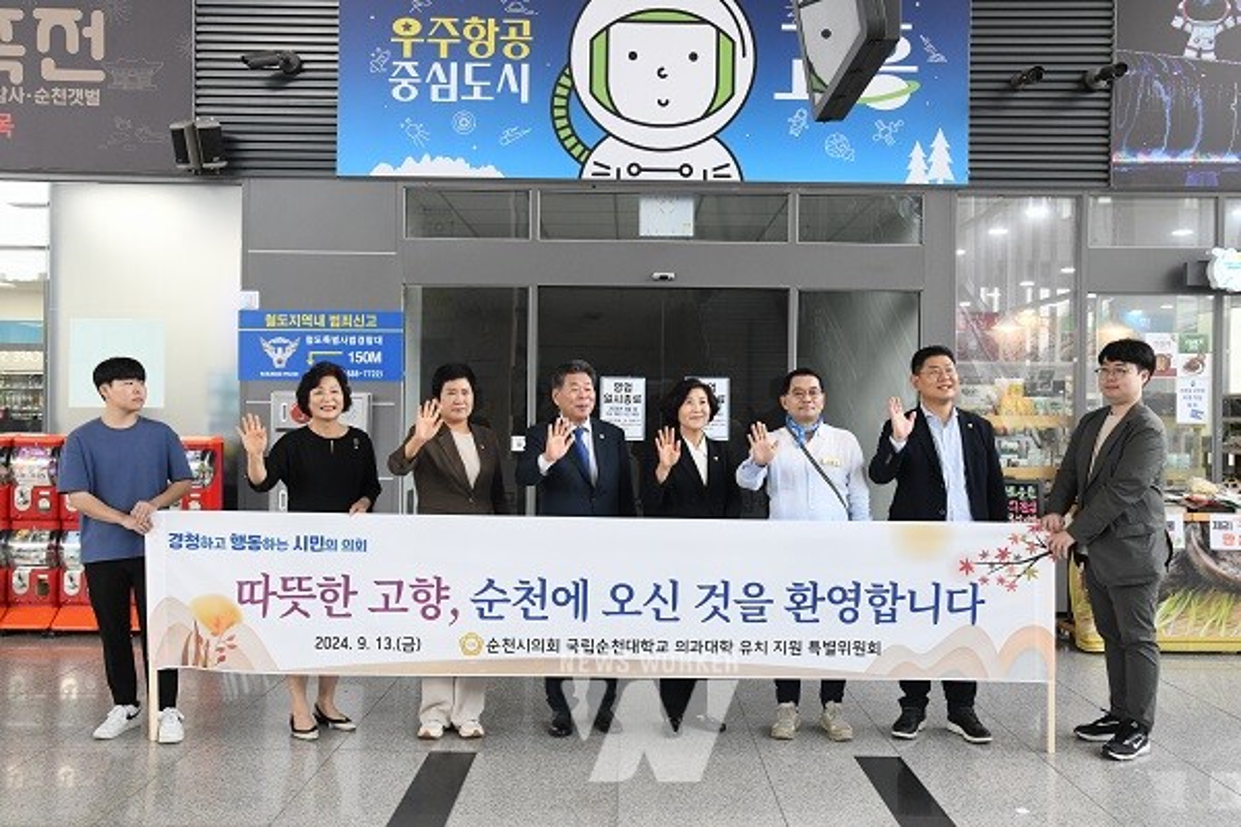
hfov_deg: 58.7
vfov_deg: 41.1
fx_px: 1103
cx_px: 620
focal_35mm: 32
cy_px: 414
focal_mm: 32
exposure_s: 1/250
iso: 3200
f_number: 8
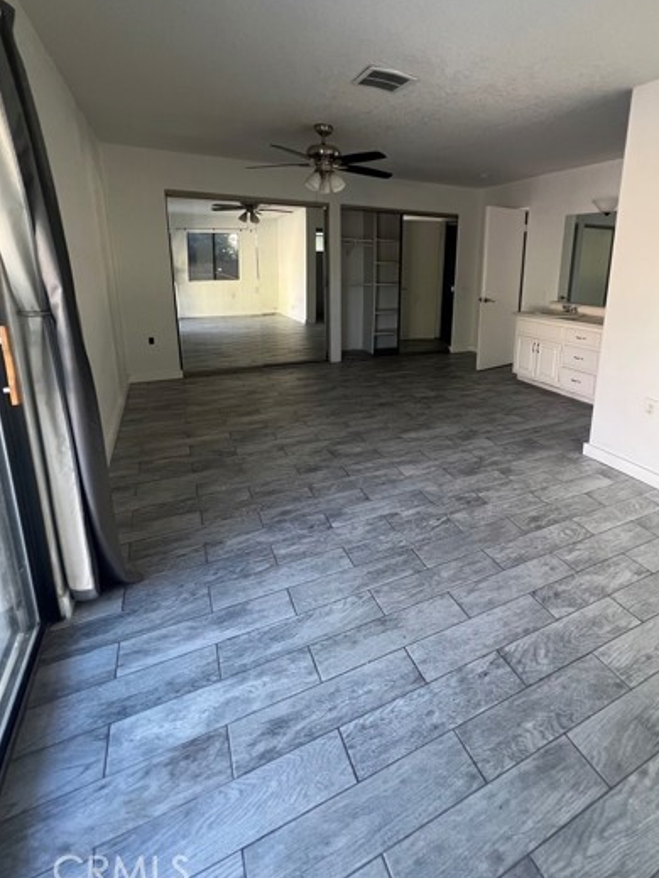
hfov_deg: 77.3
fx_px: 406
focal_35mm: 16
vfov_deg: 93.4
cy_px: 355
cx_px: 394
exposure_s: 1/83
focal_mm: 1.57
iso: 250
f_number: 1.8
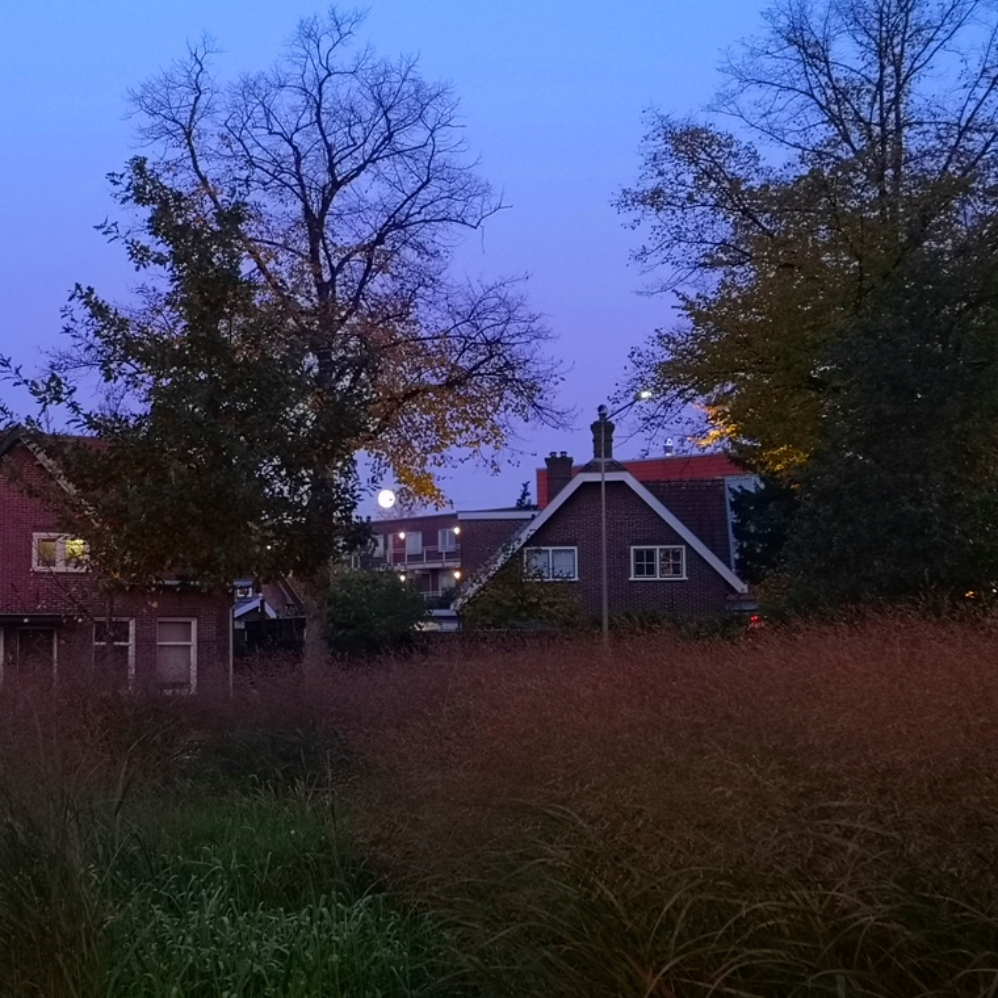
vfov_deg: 30.6
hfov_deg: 30.4
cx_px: 345
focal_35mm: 56
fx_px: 1827
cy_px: 502
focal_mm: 3.95
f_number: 1.8
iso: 250
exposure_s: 1/33.3
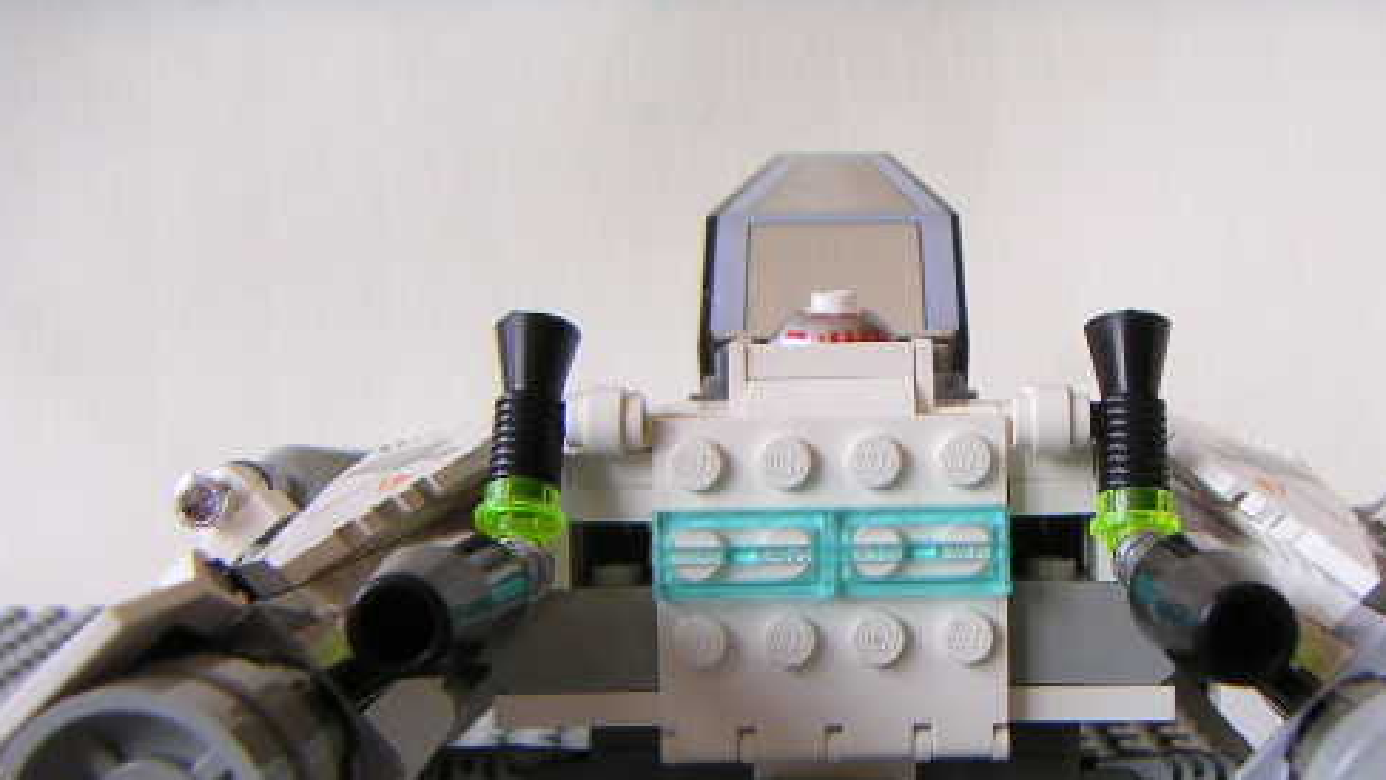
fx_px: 1948
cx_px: 788
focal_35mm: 53
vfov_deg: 22.3
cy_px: 626
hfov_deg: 39.1
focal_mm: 4.8
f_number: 2.8
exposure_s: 1/60
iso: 64
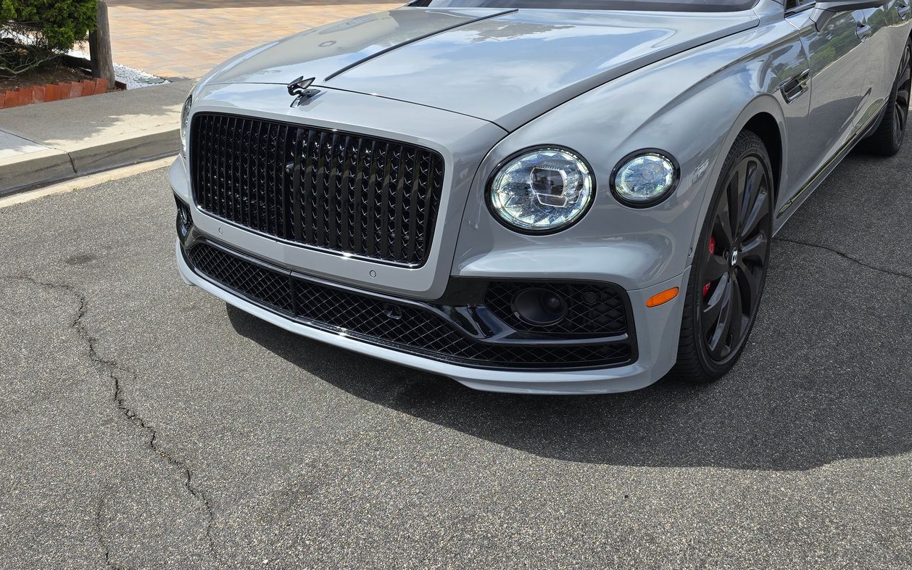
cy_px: 160
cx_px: 456
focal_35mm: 31
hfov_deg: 61.2
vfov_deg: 39.7
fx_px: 770
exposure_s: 1/661
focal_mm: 6.3
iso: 12
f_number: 1.7
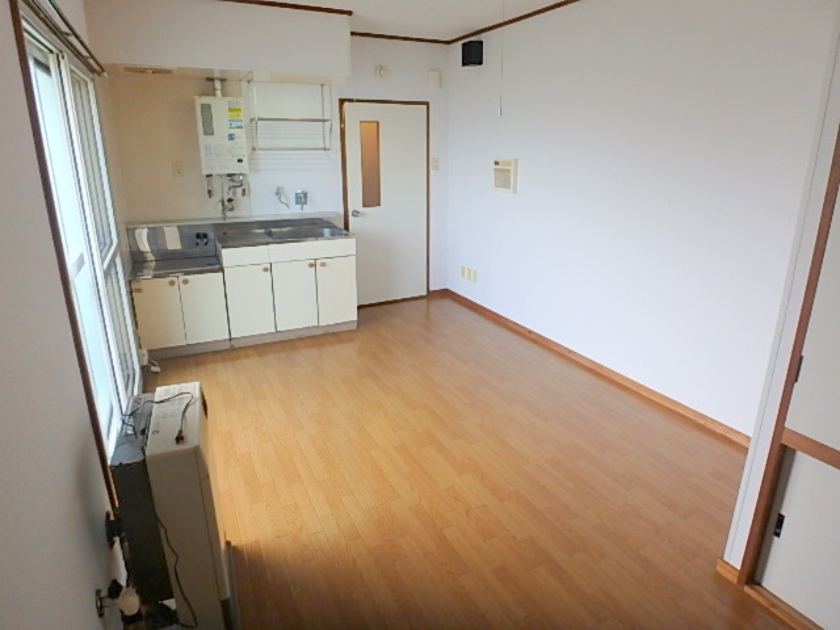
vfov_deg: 63.4
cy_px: 315
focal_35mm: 21
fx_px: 510
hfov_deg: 79.0
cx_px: 420
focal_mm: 3.7
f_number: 3.5
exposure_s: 1/60
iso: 160
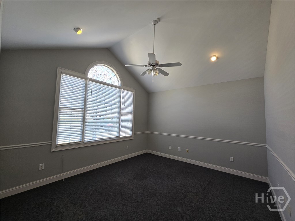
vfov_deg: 89.9
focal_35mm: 13
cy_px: 110
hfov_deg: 106.2
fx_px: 111
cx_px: 148
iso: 100
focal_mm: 2.2
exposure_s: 1/120
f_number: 2.2
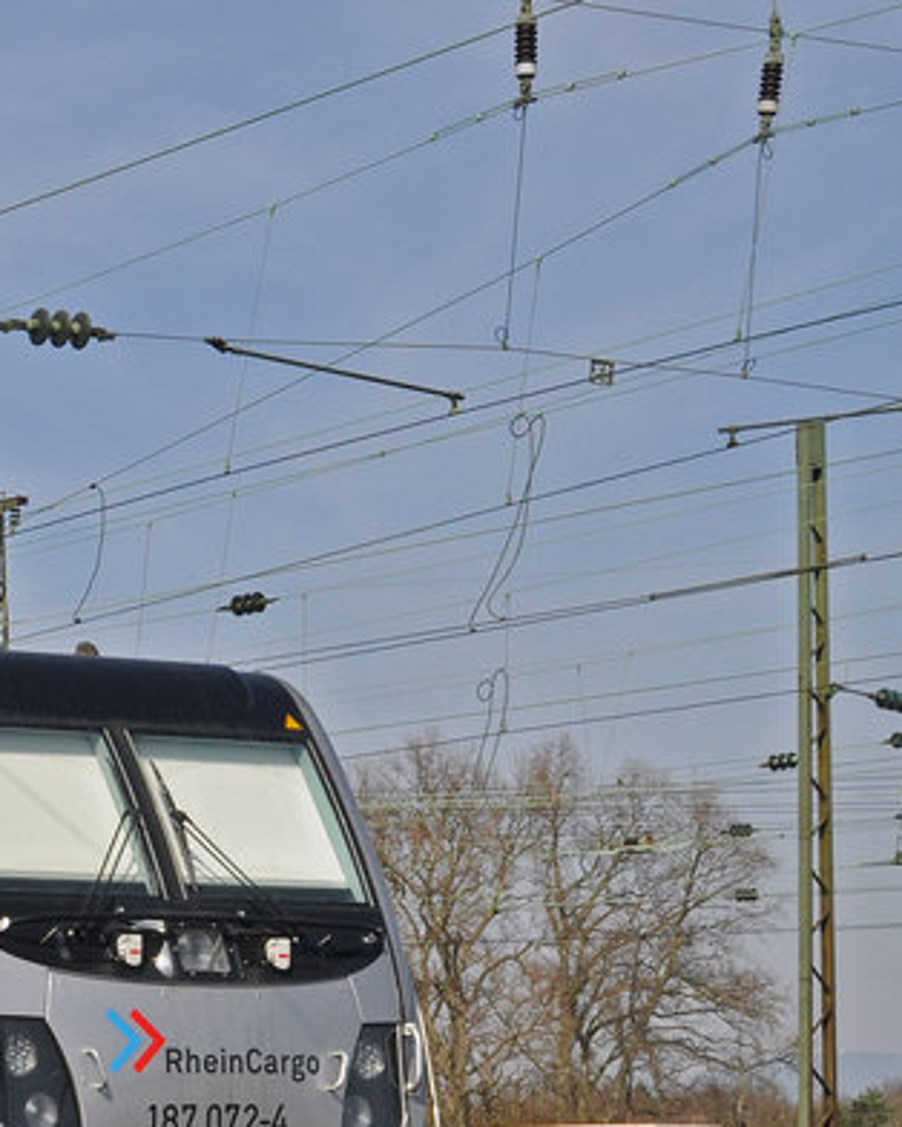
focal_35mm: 129
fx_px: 4301
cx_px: -764
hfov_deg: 11.1
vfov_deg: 14.9
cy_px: 700
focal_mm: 30
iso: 250
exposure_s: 1/500
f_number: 11
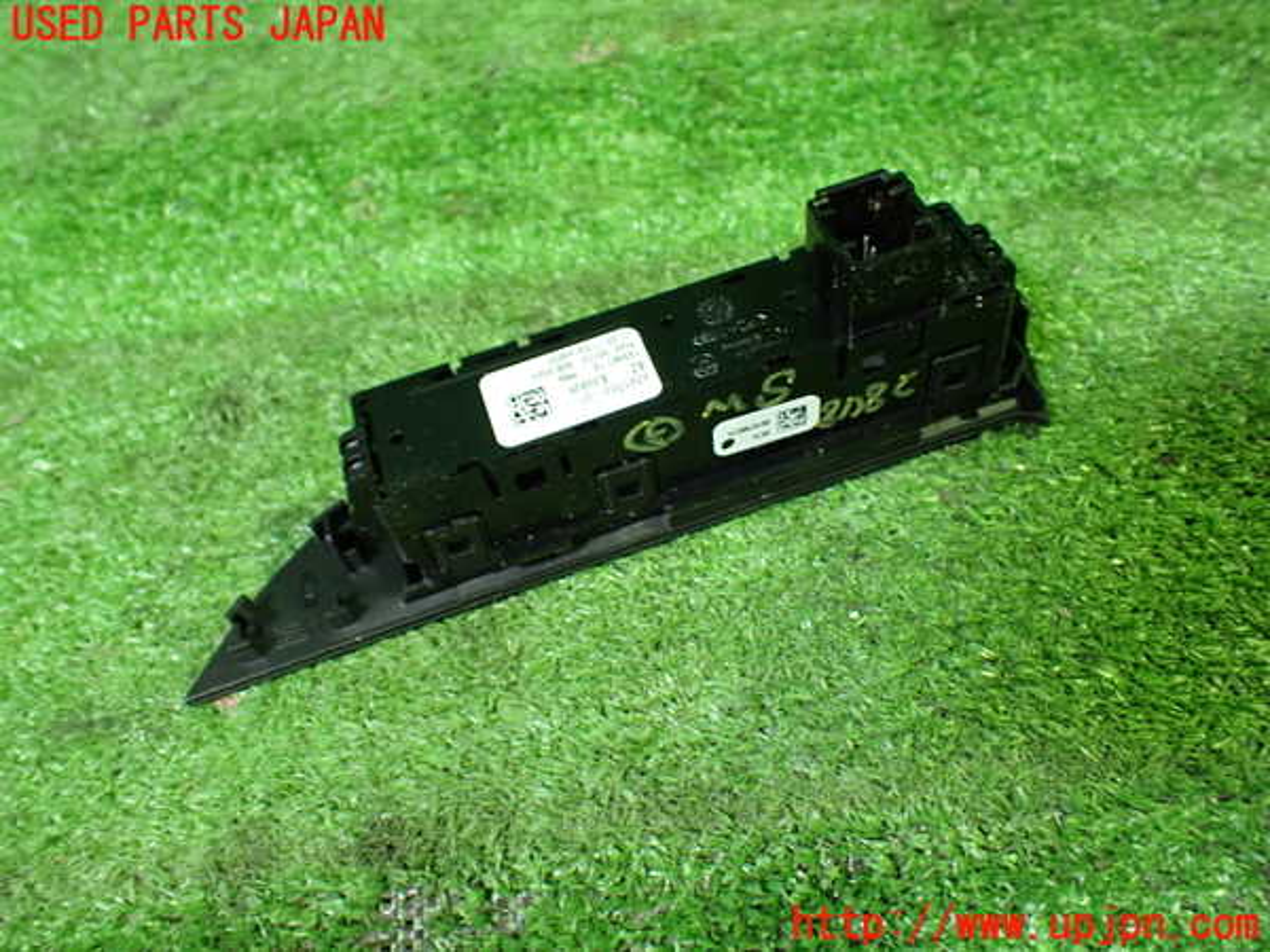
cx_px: 635
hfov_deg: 60.0
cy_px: 476
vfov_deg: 46.8
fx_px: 1101
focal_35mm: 30
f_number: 2.3
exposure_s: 1/40
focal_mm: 5.4
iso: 800
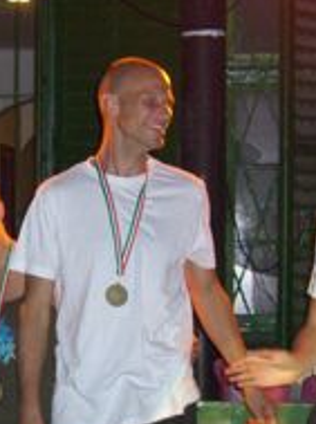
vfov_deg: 15.3
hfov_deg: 11.3
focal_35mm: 129
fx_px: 1575
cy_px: 269
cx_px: -22
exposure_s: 1/60
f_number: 2.8
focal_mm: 7.9
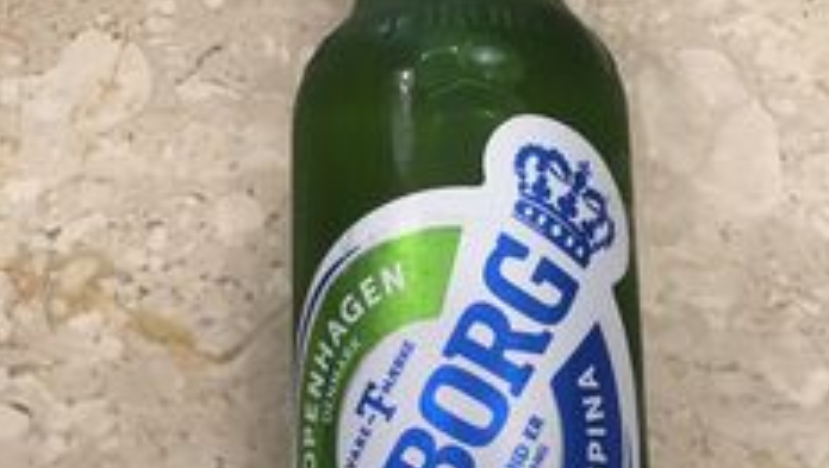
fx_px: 1276
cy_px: 236
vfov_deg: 20.8
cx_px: 400
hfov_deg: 36.0
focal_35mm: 58
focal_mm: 4.15
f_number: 2.2
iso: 40
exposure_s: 1/33
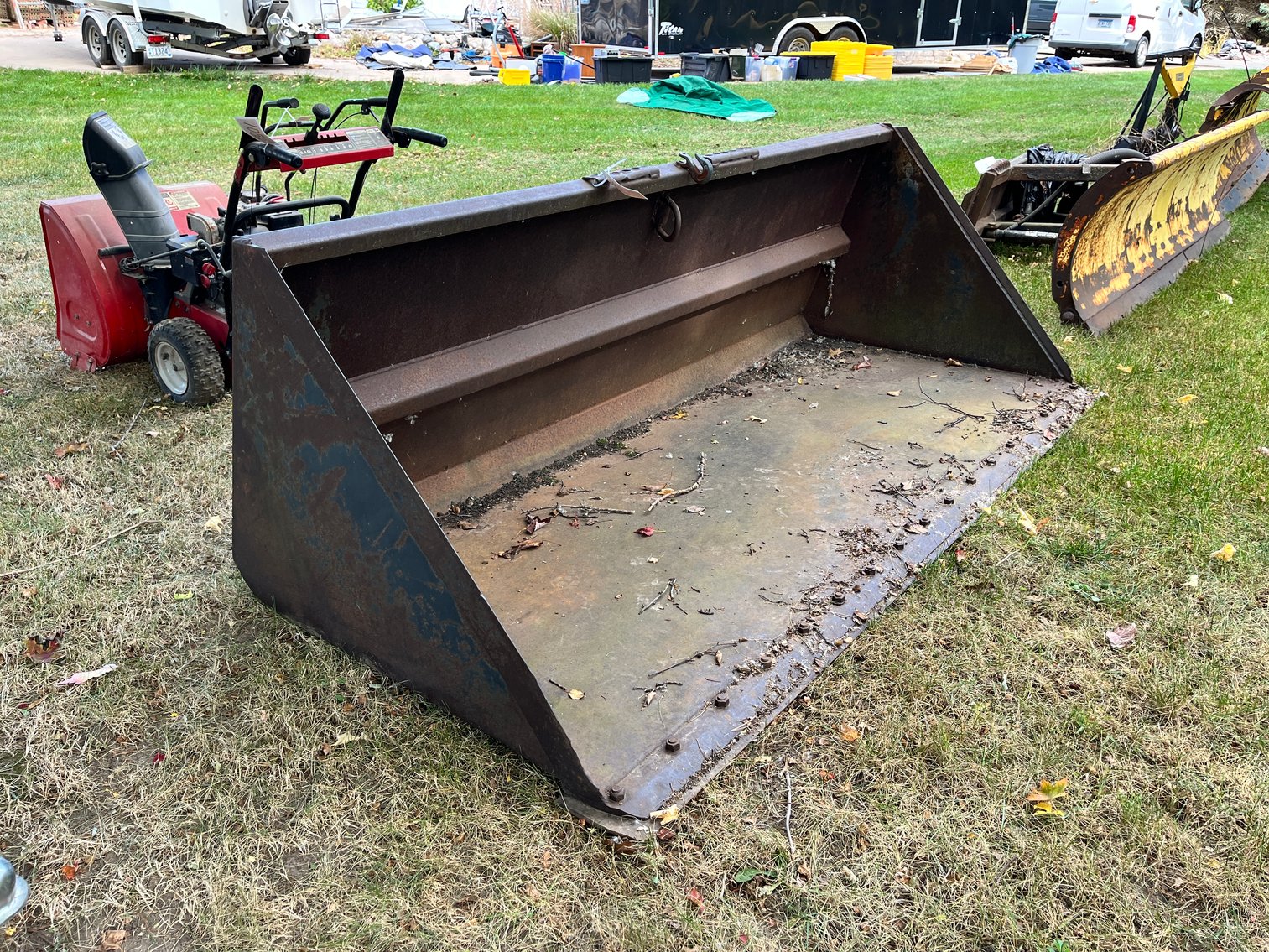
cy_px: 476
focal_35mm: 26
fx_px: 953
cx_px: 634
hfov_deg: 67.3
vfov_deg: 53.1
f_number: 1.6
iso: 40
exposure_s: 1/122
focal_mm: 5.1
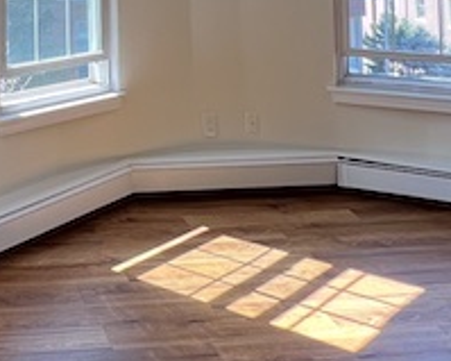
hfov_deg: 33.1
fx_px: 680
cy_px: -125
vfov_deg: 25.1
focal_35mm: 51
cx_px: -16
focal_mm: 1.57
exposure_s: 1/120
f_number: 1.8
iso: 64
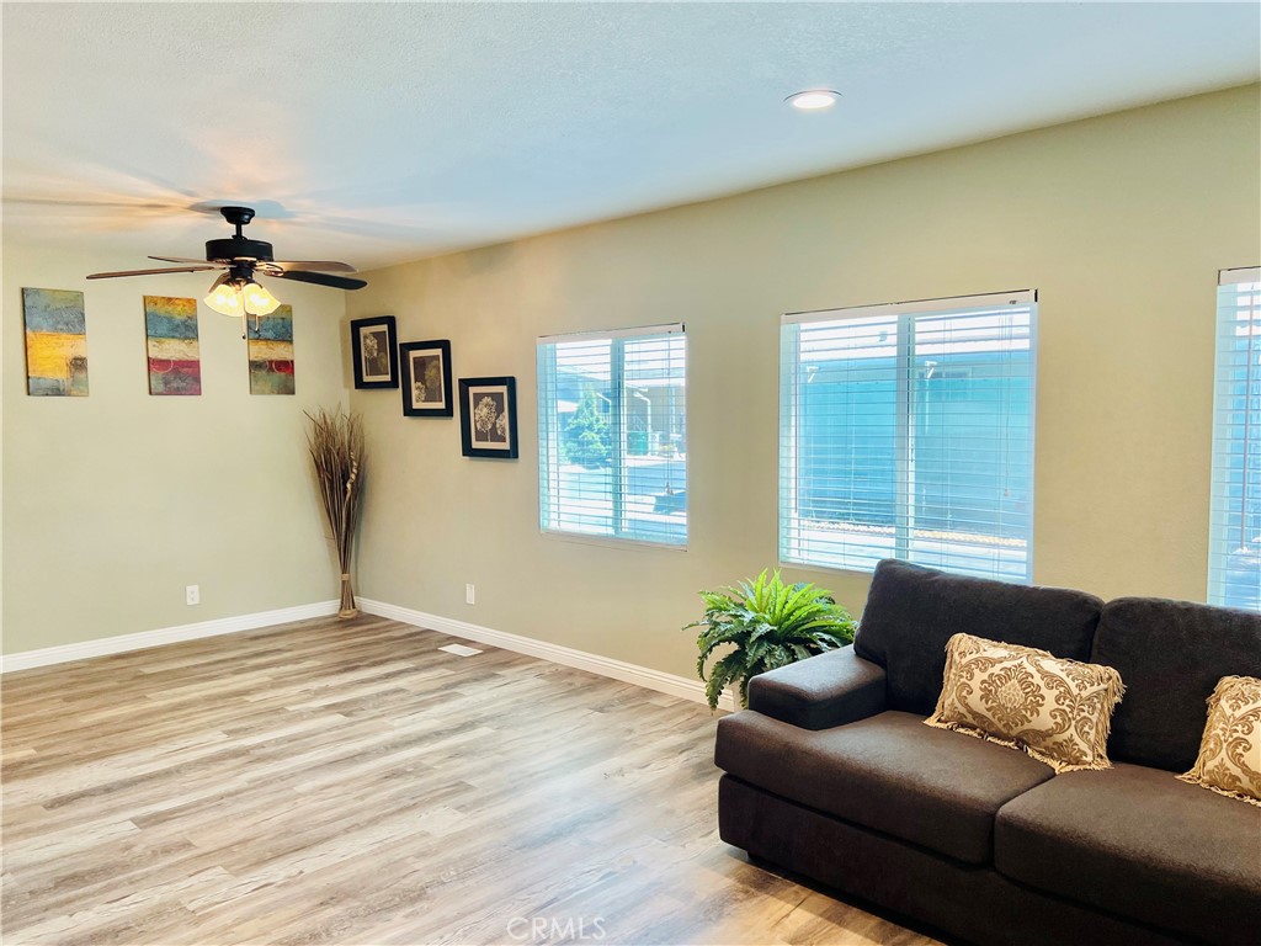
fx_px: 947
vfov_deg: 53.1
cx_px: 630
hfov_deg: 67.3
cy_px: 473
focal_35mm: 26
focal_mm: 5.7
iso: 80
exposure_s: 1/120
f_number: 1.5
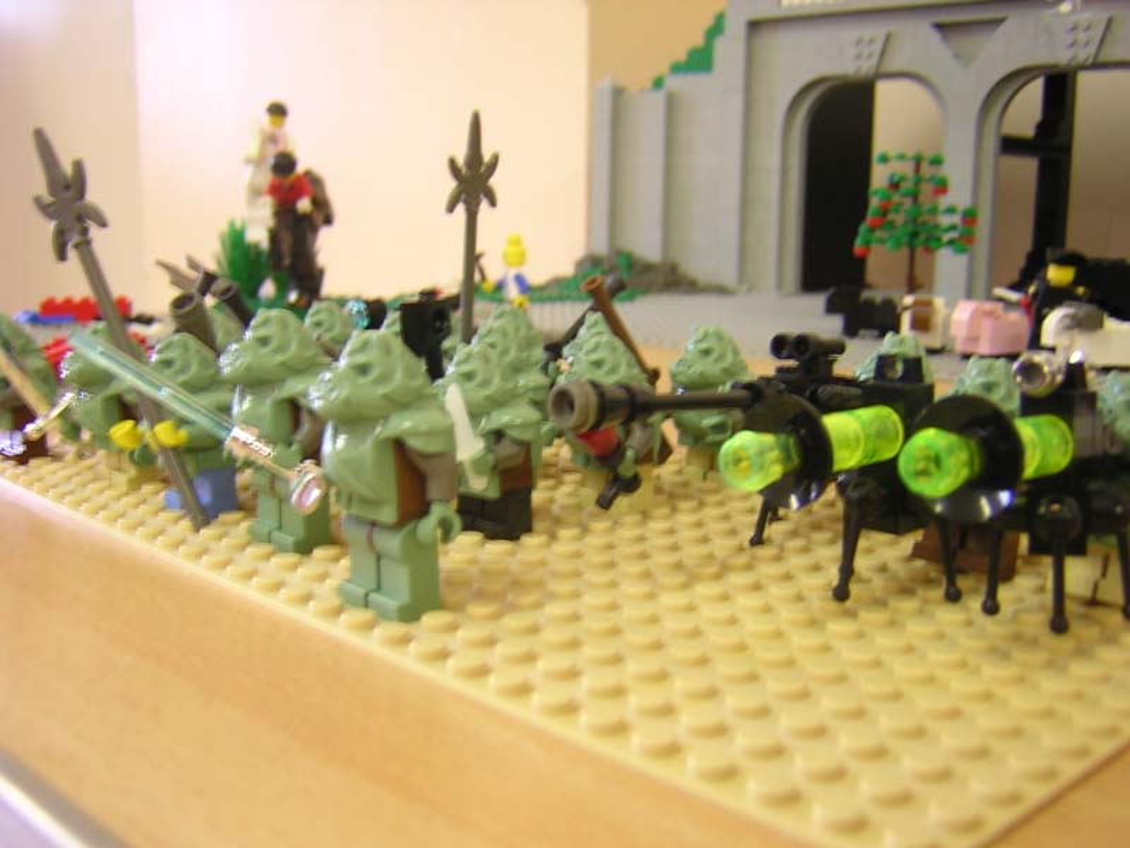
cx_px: 565
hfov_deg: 51.4
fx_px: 1175
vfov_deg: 39.7
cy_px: 424
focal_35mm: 36
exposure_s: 1/4.1
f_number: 2.6
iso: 100
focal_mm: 4.7
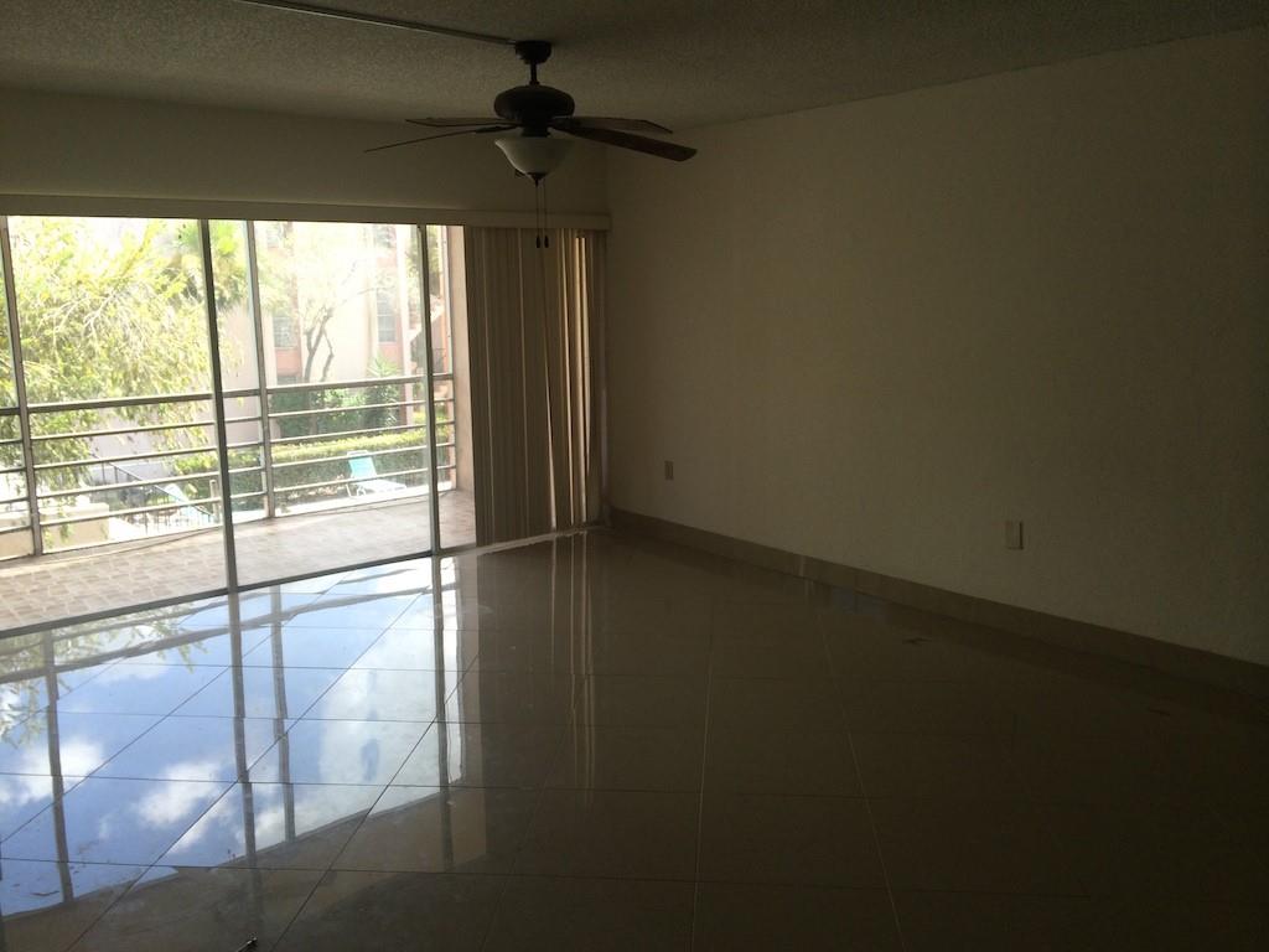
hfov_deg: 60.0
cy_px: 476
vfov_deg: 46.8
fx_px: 1100
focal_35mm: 30
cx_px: 634
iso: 32
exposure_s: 1/186
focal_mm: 4.12
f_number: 2.2
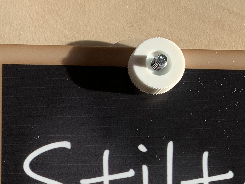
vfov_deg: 18.4
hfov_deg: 24.8
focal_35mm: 74
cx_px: -13
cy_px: 244
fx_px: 524
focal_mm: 4.25
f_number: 1.8
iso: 25
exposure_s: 1/187
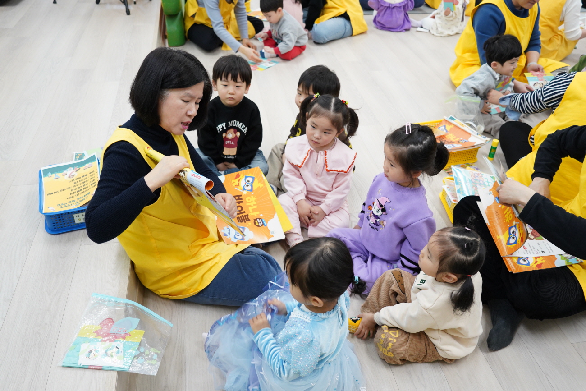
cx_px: 293
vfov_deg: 42.3
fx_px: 505
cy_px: 196
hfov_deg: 60.3
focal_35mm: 31
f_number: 4.5
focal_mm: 31
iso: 2000
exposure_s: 1/100
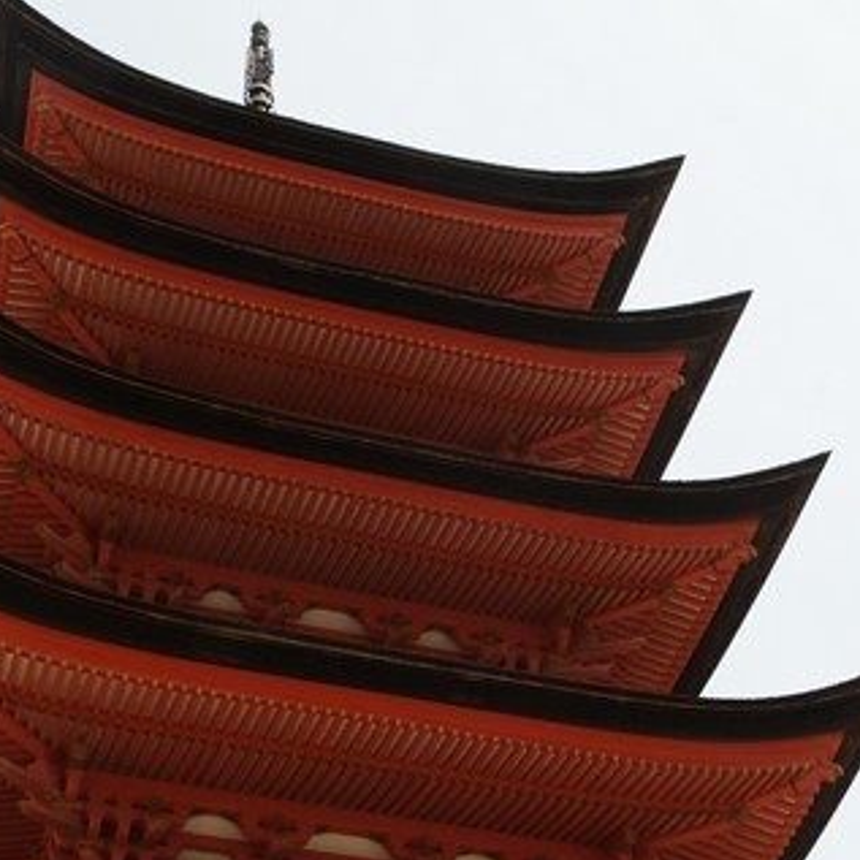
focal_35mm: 72
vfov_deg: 23.3
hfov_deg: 24.0
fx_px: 2024
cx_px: 369
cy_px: 800
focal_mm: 35
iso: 400
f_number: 11
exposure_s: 1/320
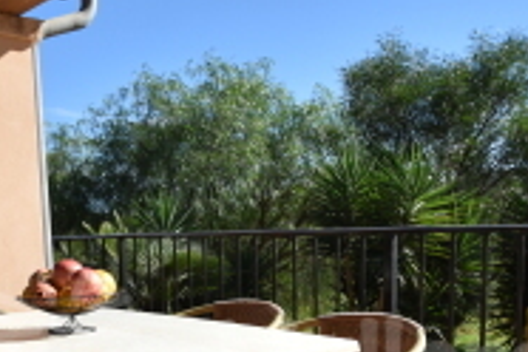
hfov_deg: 42.6
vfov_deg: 28.2
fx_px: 665
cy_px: 334
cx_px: 167
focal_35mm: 45
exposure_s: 1/500
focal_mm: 11
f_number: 8
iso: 200
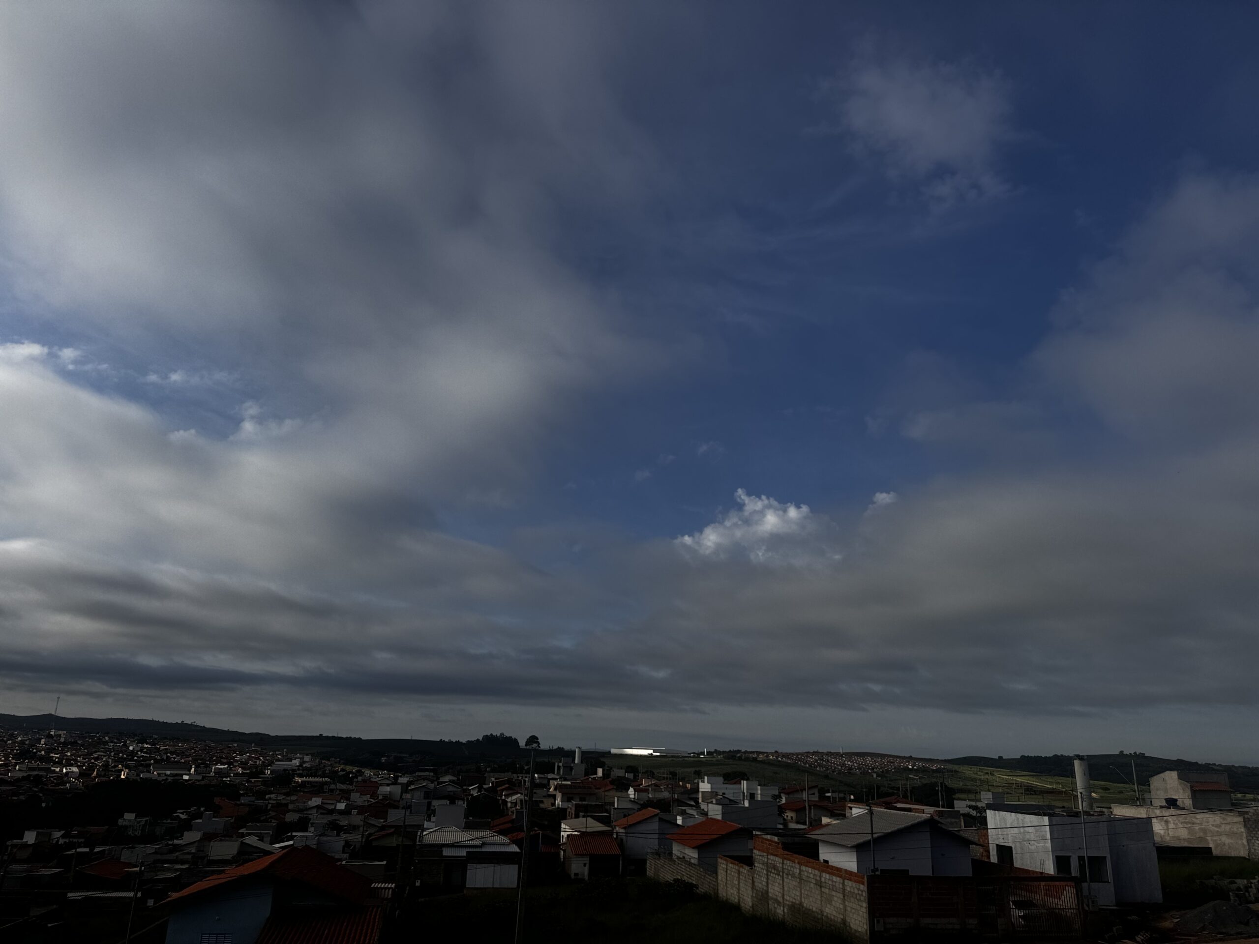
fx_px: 873
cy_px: 472
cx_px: 630
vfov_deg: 56.8
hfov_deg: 71.6
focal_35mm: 24
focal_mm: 6.76
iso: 80
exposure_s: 1/7937
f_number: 1.78
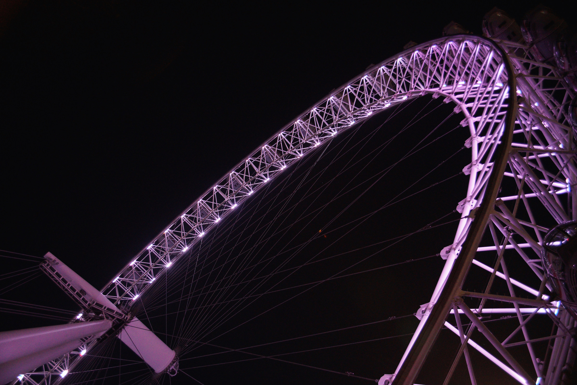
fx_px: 513
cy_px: 192
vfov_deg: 41.1
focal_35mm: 32
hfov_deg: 58.7
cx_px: 288
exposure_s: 1/60
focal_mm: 32
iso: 6400
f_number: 4.5
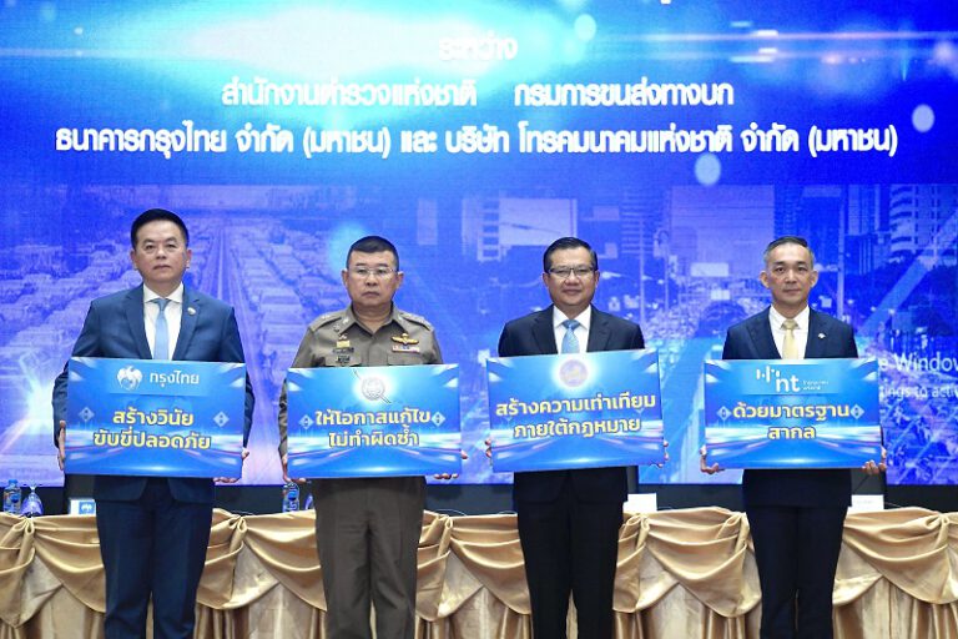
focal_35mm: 165
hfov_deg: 12.5
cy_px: 320
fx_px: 4390
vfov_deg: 8.3
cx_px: 479
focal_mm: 165
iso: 5000
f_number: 4
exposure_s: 1/250
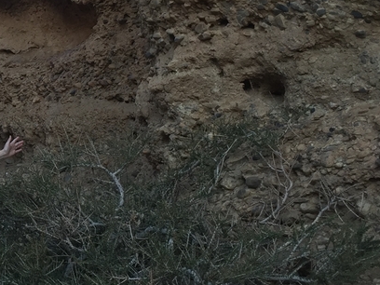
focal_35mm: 91
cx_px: -88
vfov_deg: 16.2
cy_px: 107
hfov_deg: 20.1
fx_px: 999
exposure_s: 1/118
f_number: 2.2
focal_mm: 4.15
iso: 32
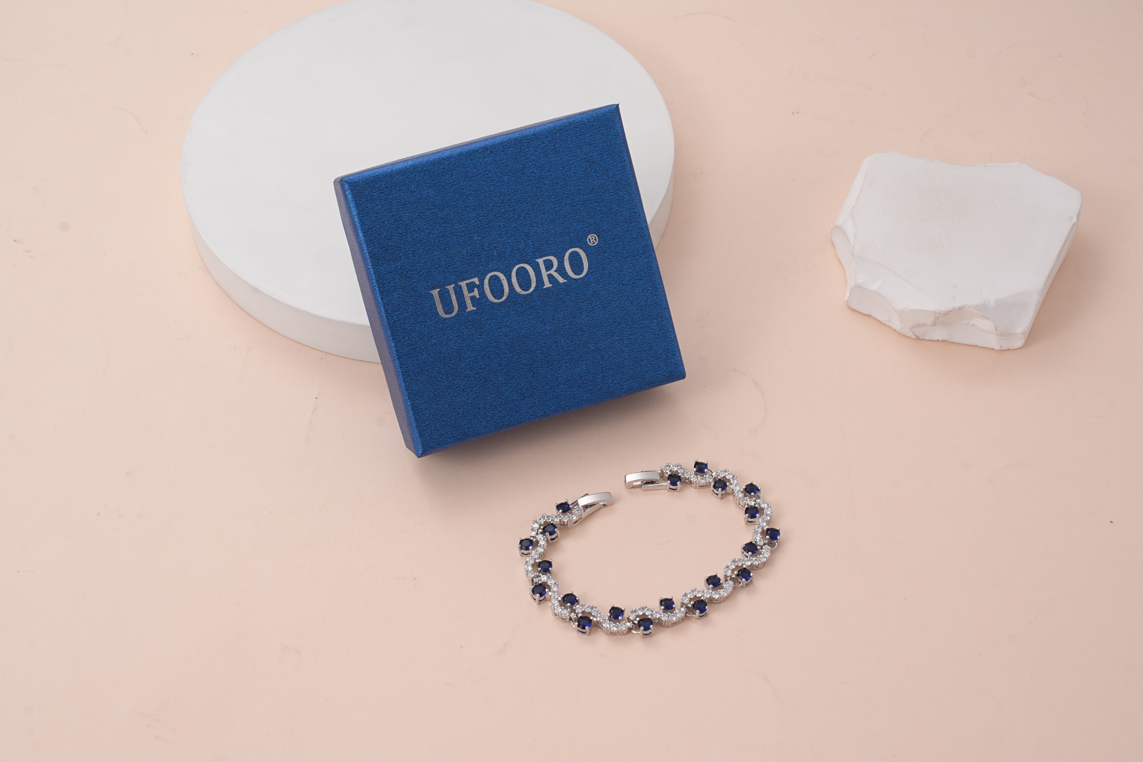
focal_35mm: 55
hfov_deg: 36.2
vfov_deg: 24.6
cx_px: 572
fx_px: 1746
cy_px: 381
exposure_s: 1/125
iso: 160
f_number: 14
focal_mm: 37
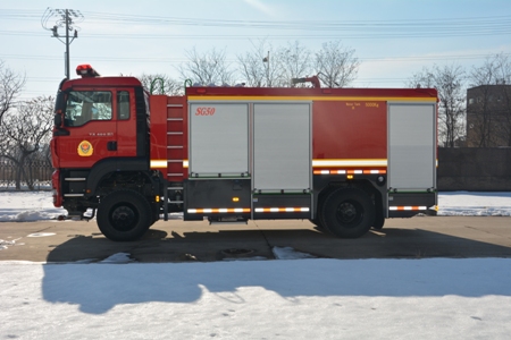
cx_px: 256
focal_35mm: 39
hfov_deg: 49.6
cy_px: 170
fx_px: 554
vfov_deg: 34.2
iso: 100
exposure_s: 1/200
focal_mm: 26
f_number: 11
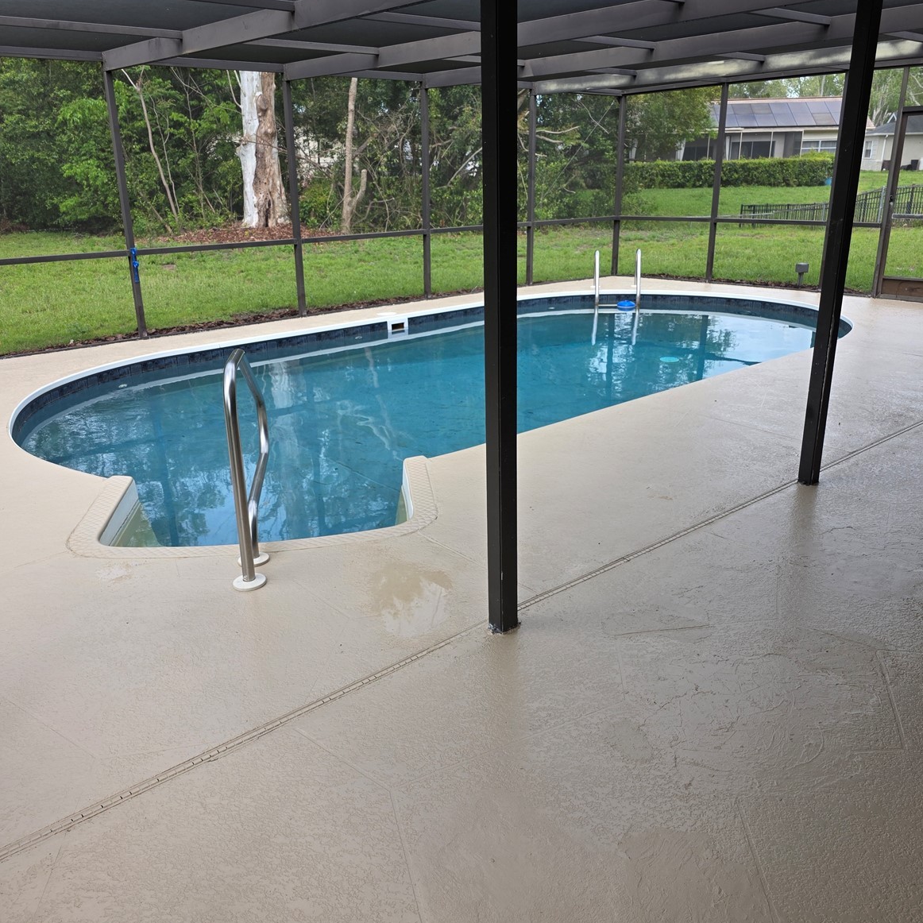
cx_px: 469
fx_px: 845
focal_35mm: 28
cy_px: 458
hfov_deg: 57.3
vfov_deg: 57.3
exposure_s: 1/1441
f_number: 1.7
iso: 80
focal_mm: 6.3
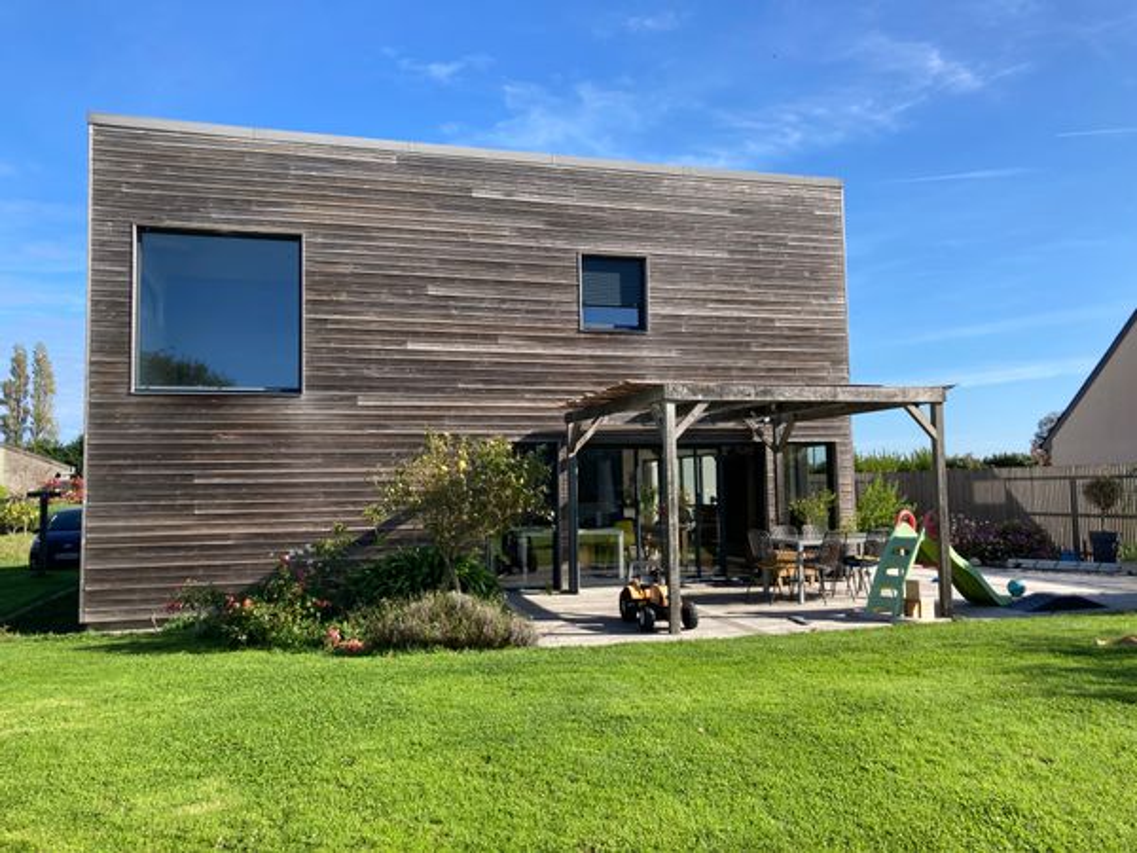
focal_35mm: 28
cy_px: 426
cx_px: 568
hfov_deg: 63.4
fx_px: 920
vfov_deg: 49.7
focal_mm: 3.99
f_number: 1.8
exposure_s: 1/1116
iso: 20
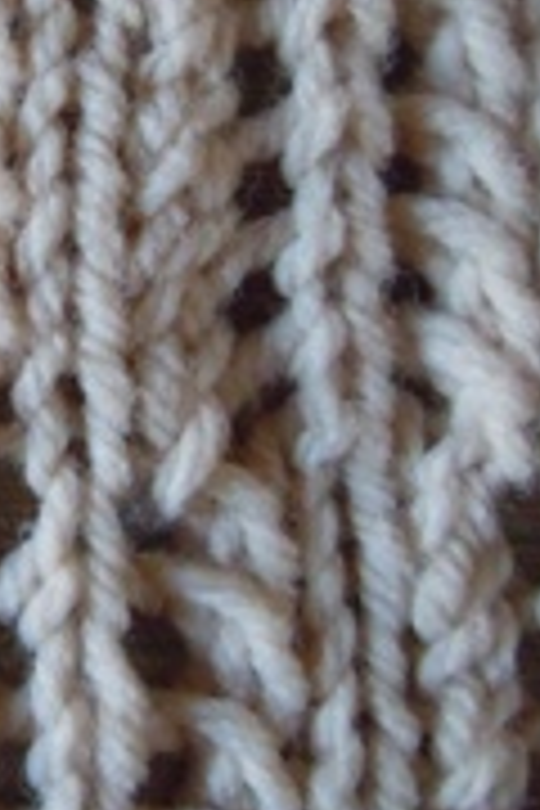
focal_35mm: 75
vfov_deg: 26.7
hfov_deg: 17.0
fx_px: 1687
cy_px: 220
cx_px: -189
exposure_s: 1/20
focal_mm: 5.4
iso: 800
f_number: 3.5
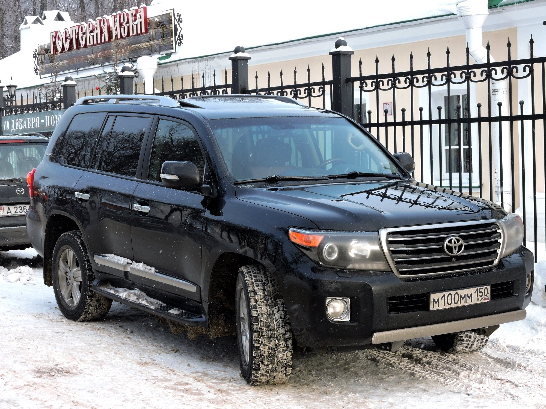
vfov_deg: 22.6
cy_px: 204
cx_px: 273
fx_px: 1025
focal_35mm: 65
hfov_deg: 29.8
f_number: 4.2
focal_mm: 11.6
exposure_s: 1/125
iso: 100
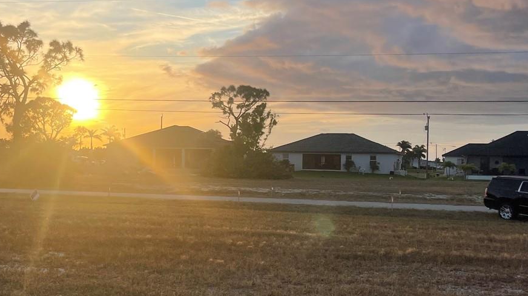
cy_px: 158
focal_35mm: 50
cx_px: 204
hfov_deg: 41.1
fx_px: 700
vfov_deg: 23.9
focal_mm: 5.1
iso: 32
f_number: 1.6
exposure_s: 1/2857
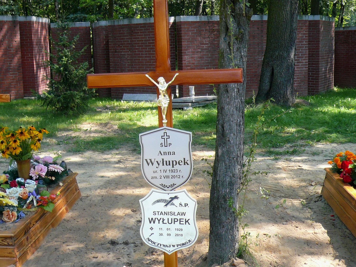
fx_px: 524
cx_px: 178
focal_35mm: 51
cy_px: 134
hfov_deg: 37.5
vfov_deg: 28.6
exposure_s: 1/160
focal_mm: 5.4
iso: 100
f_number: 3
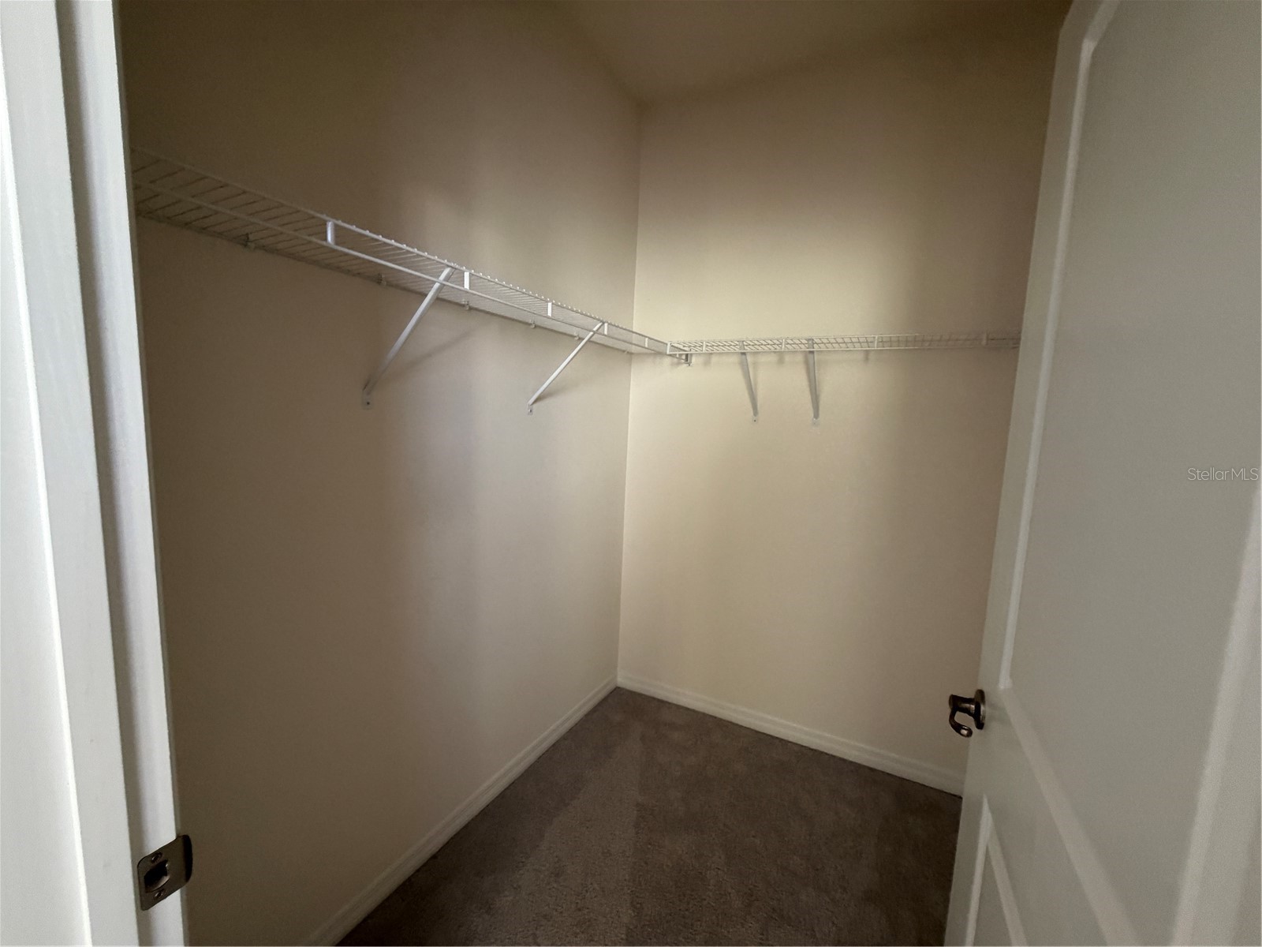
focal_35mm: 14
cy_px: 474
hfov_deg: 102.1
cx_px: 631
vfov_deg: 85.7
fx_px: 510
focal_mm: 2.22
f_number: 2.2
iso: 320
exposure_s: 1/60
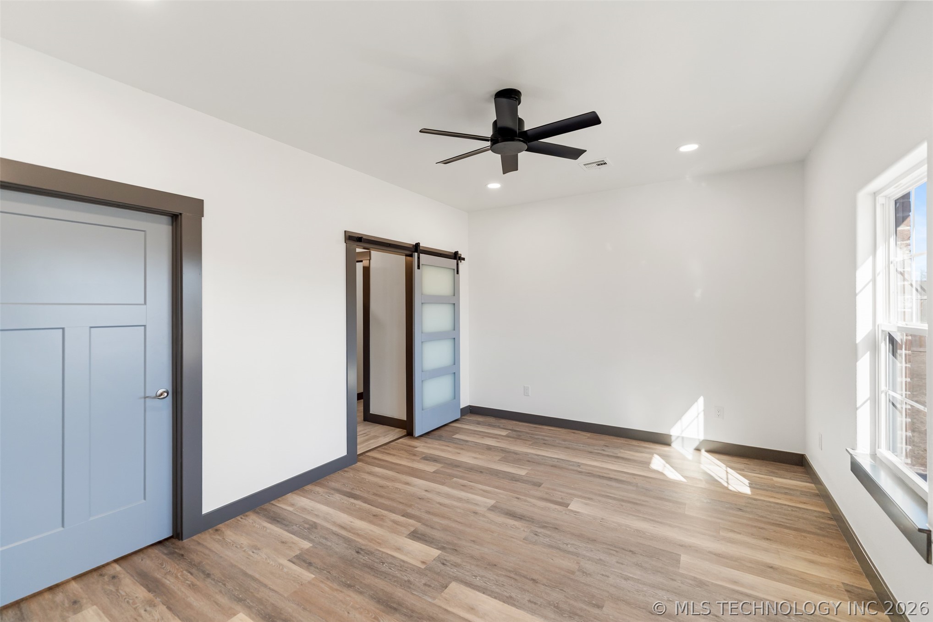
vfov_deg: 76.9
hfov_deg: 100.0
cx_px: 466
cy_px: 311
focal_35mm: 15
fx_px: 391
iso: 400
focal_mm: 15.1
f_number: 2.8
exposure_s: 1/200
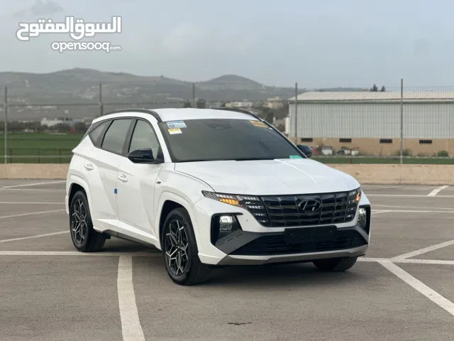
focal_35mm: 77
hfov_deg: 25.3
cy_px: 170
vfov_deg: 19.1
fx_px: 1010
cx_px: 227
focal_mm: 9
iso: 32
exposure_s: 1/356
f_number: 2.8
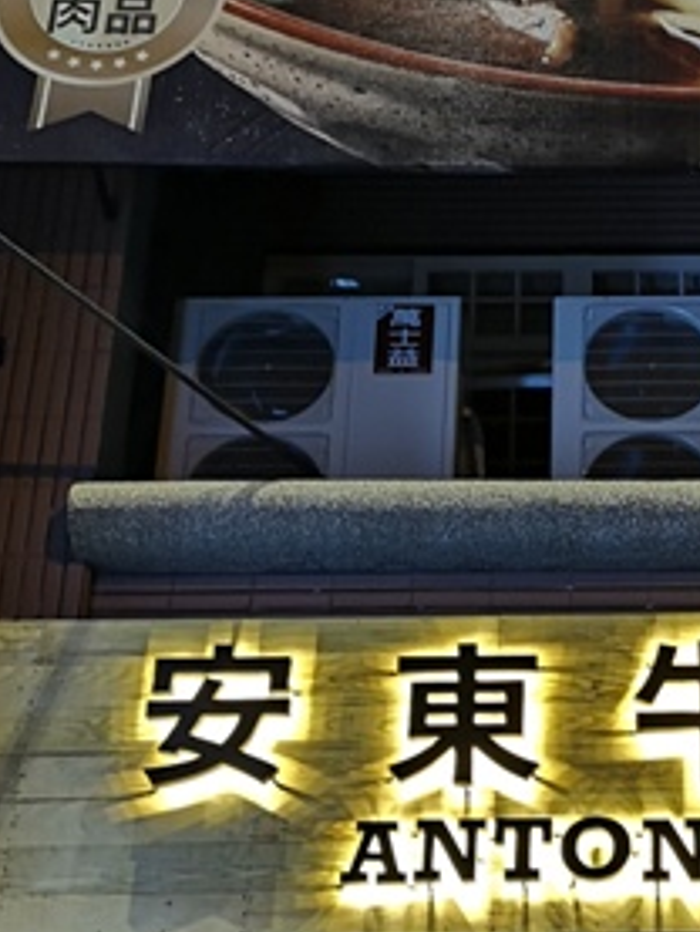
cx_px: 724
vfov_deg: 25.0
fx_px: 2101
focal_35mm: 78
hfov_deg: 18.4
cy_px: 511
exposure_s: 1/50
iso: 160
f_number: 1.8
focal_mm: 3.95
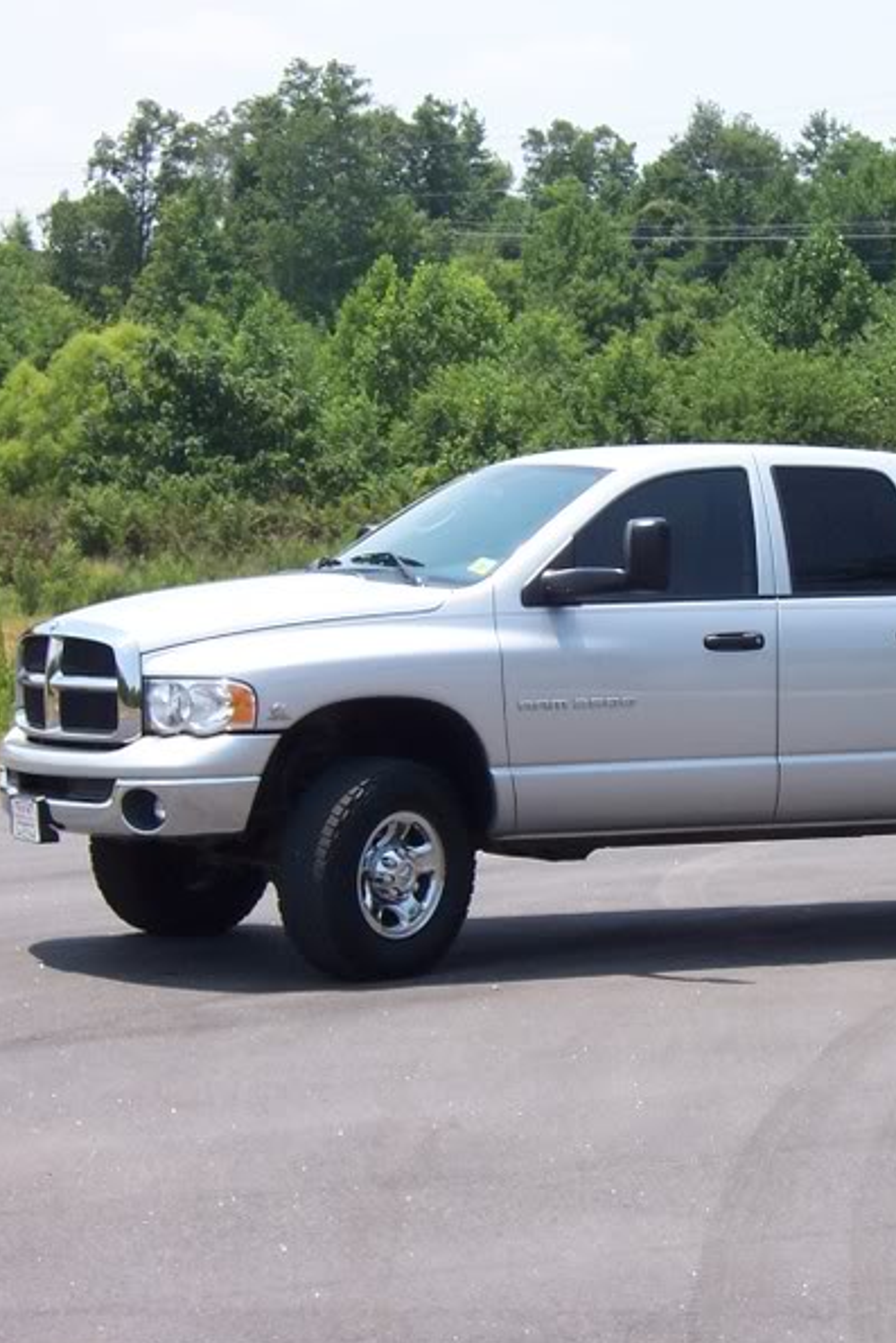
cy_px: 675
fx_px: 3805
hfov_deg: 13.4
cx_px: 702
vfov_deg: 20.0
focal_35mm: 102
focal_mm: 12.1
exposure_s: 1/350
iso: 80
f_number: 4.8
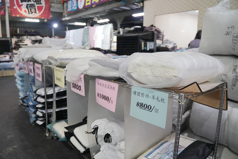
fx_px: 185
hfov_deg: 65.5
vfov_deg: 46.4
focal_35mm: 28
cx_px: 119
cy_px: 80
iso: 2000
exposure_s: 1/160
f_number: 2.8
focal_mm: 28
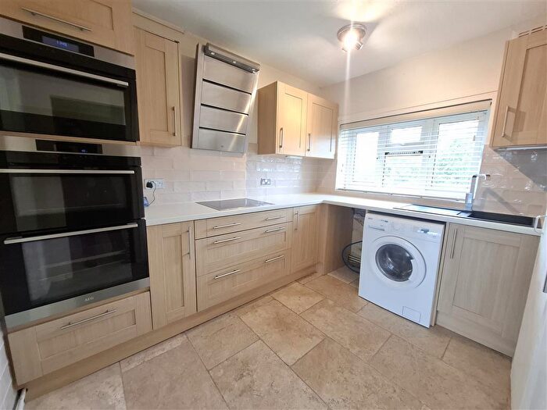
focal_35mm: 13
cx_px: 274
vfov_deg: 89.9
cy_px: 205
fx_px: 205
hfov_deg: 106.2
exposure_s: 1/25
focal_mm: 1.74
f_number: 2.2
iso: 160
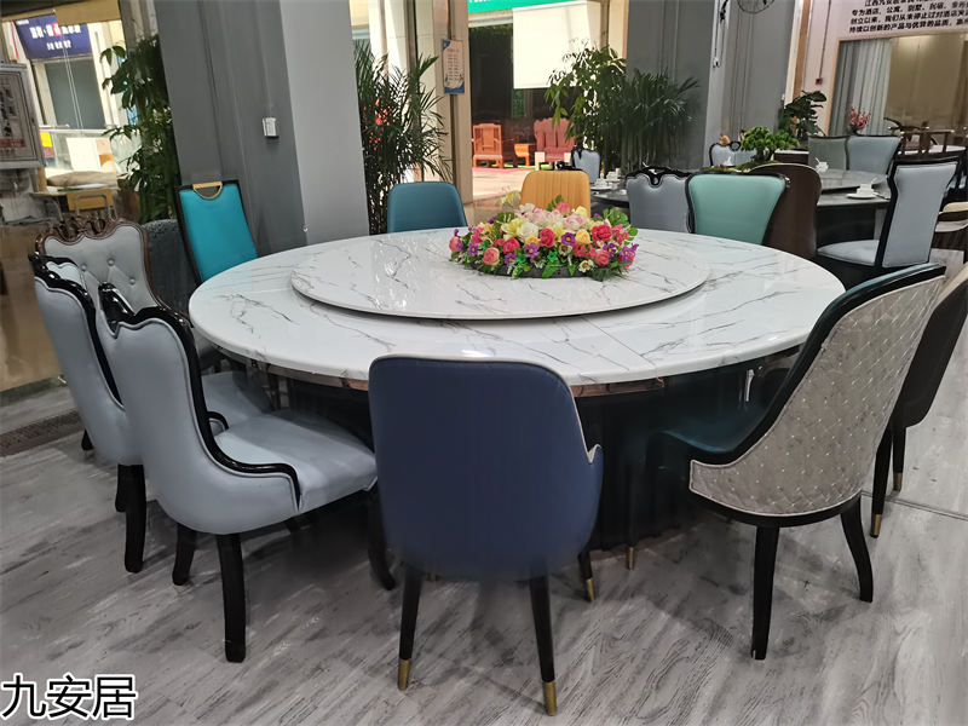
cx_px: 484
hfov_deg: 67.3
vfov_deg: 53.1
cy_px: 363
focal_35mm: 26
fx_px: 727
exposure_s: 1/100
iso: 200
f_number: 1.8
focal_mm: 5.58
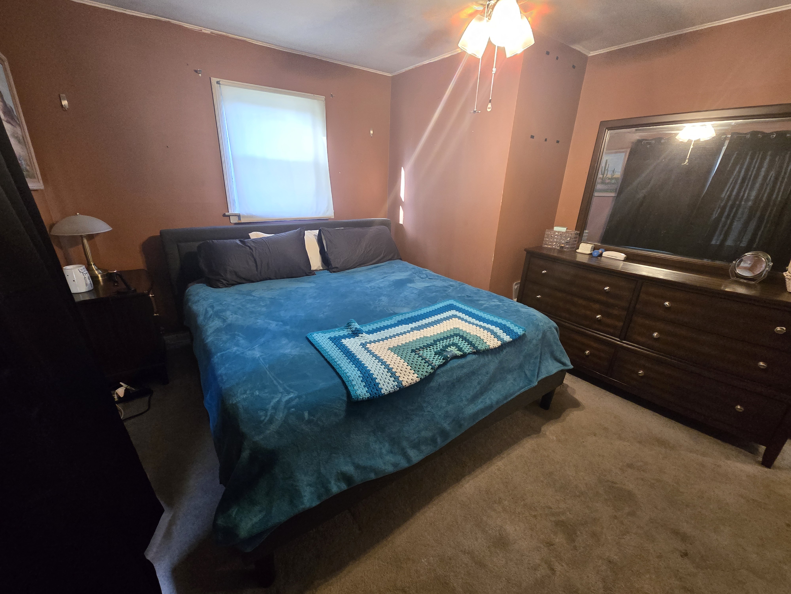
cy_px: 297
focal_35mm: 13
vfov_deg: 89.9
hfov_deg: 106.2
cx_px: 396
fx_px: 297
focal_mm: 2.2
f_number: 2.2
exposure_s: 1/60
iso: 1000
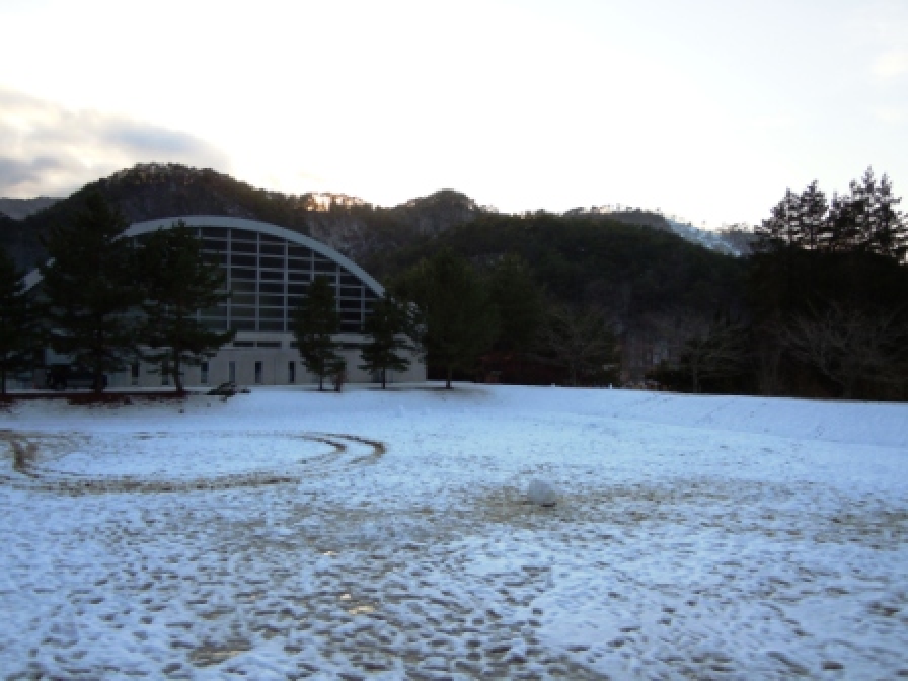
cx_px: 454
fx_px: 787
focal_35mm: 30
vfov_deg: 46.8
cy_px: 340
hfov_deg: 60.0
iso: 100
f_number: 3.5
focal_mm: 5.4
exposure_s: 1/320
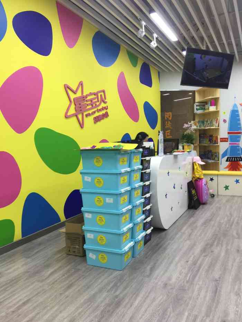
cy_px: 161
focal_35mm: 29
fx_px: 270
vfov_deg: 61.7
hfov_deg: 48.2
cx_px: 121
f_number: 2.2
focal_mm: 4.15
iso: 50
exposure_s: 1/17
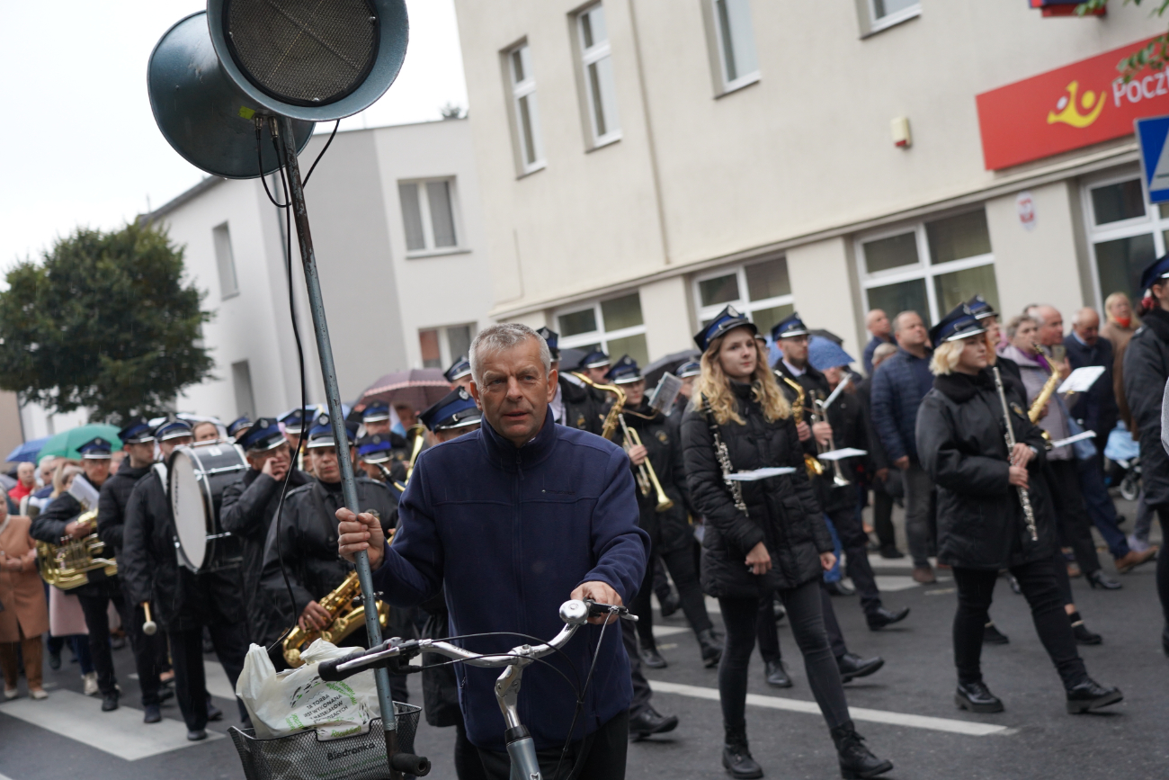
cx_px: 584
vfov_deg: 26.0
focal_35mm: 52
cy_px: 390
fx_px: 1689
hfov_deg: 38.2
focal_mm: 52
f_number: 4
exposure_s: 1/160
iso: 1600
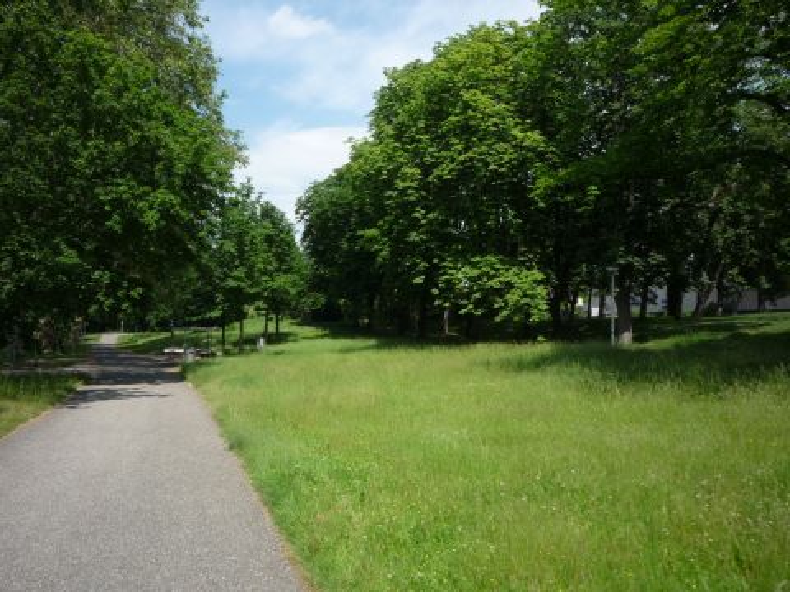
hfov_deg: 56.8
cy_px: 296
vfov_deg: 44.2
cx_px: 395
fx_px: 730
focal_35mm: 32
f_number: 5
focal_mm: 5.2
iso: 100
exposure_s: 1/400
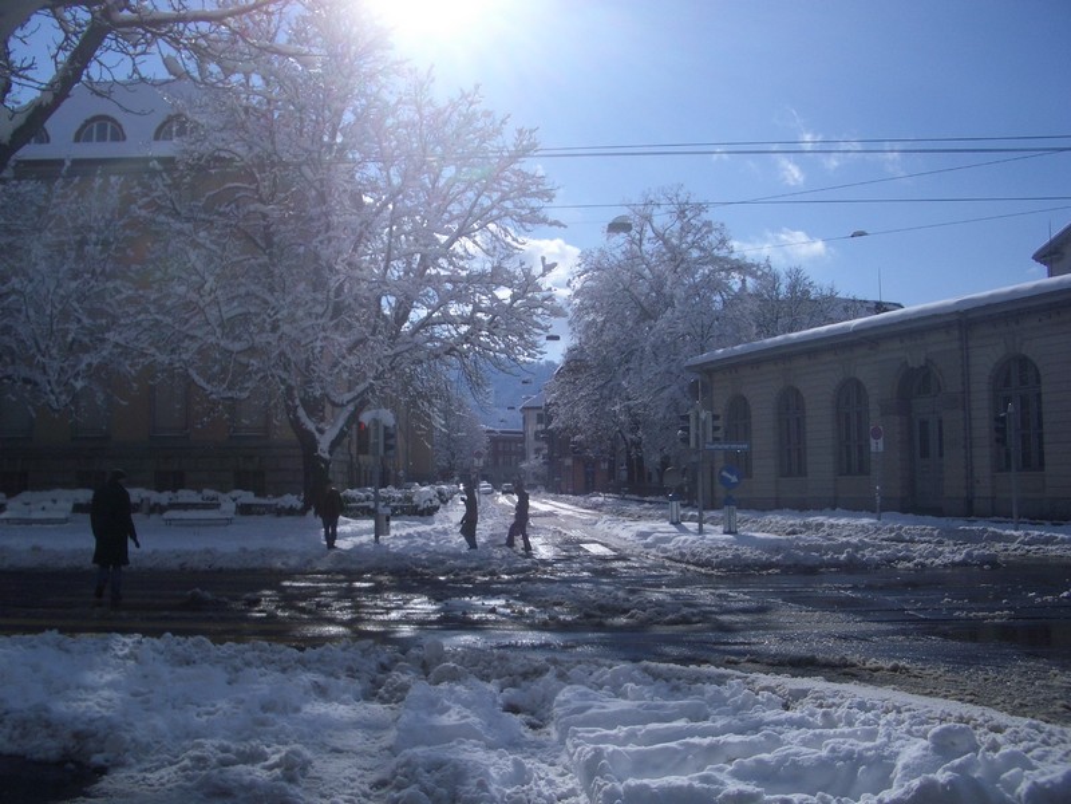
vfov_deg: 40.7
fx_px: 1083
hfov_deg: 52.6
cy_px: 402
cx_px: 536
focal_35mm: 35
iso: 50
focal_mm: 5.8
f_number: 4.3
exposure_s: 1/1600
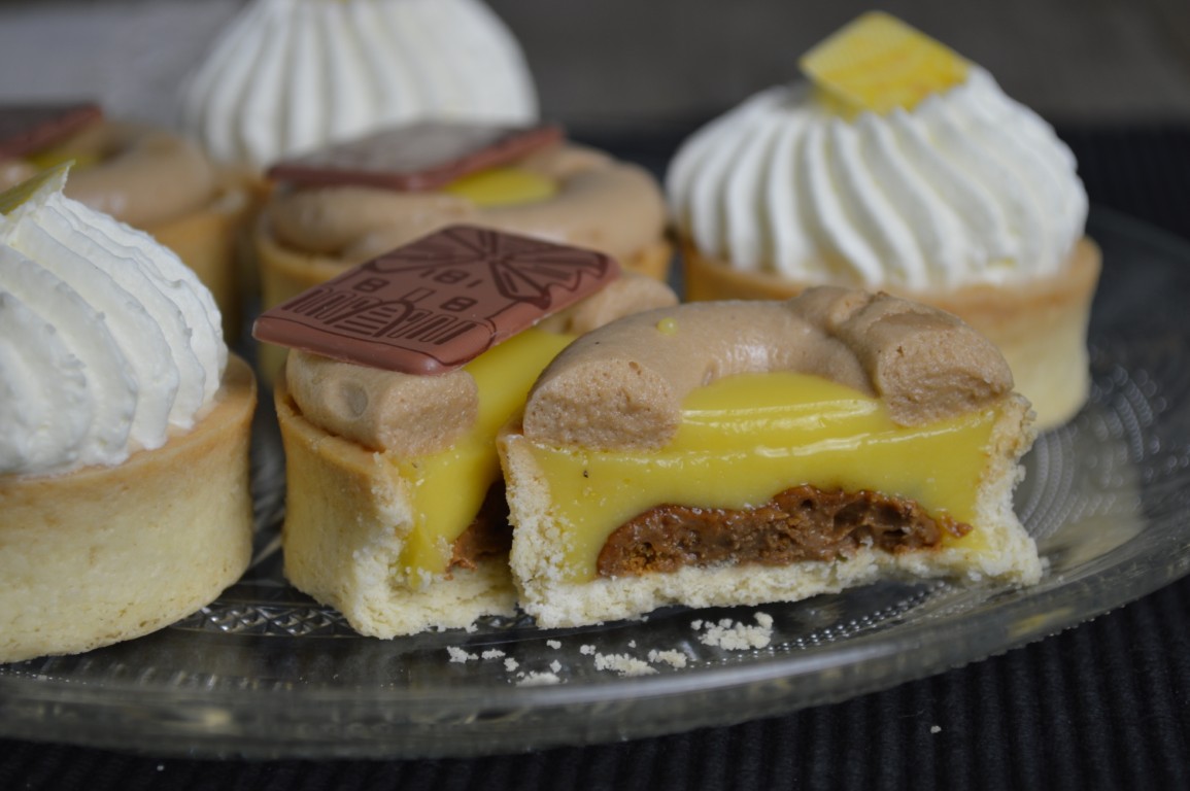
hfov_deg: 24.6
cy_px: 396
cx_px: 595
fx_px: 2725
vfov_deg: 16.5
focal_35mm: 82
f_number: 5.6
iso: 100
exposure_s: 1/13
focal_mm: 55
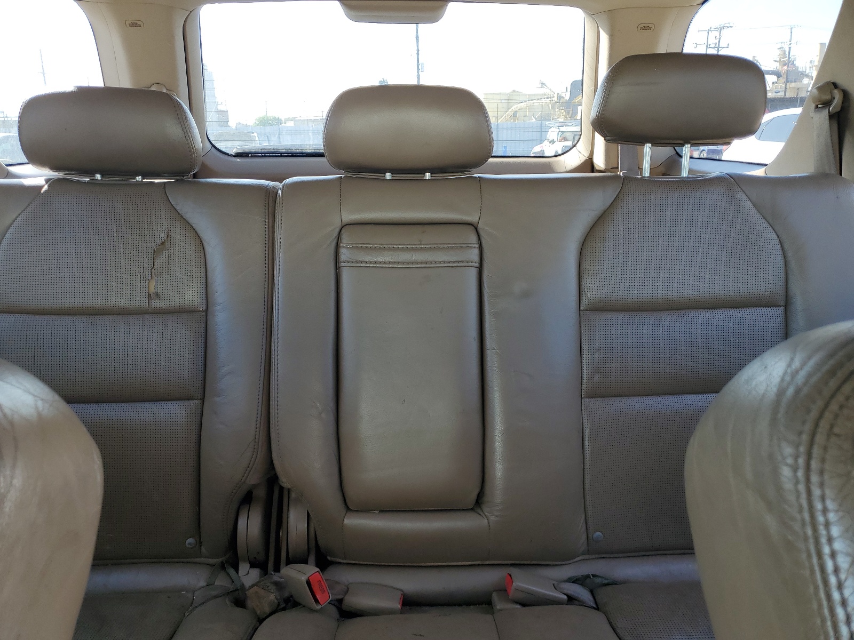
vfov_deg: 53.1
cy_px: 320
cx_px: 427
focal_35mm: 26
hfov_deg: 67.3
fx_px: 641
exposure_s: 1/154
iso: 50
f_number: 1.5
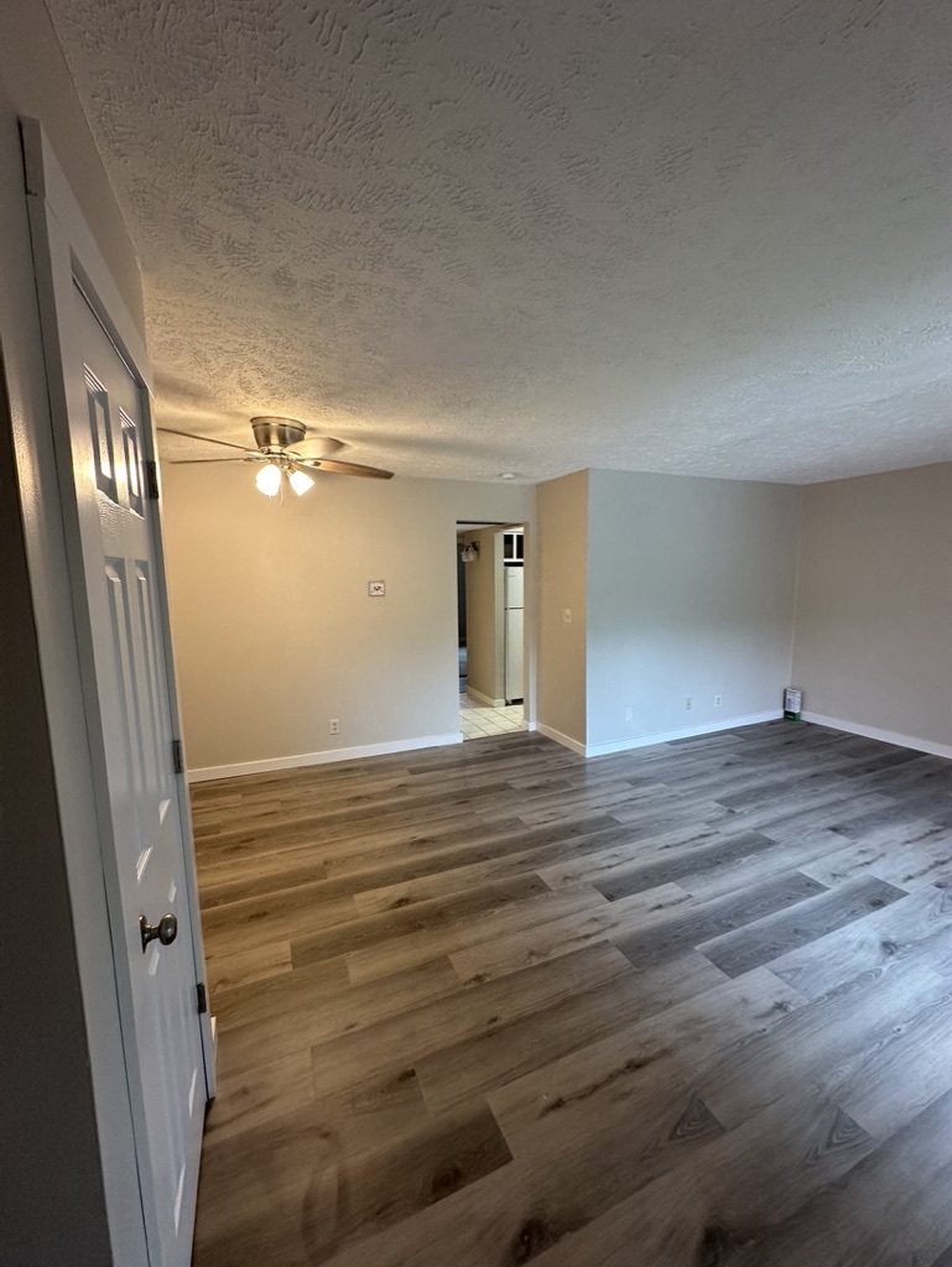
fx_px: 513
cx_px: 476
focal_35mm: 14
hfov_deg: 85.7
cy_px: 634
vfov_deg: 102.0
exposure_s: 1/60
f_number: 2.2
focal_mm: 2.22
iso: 160
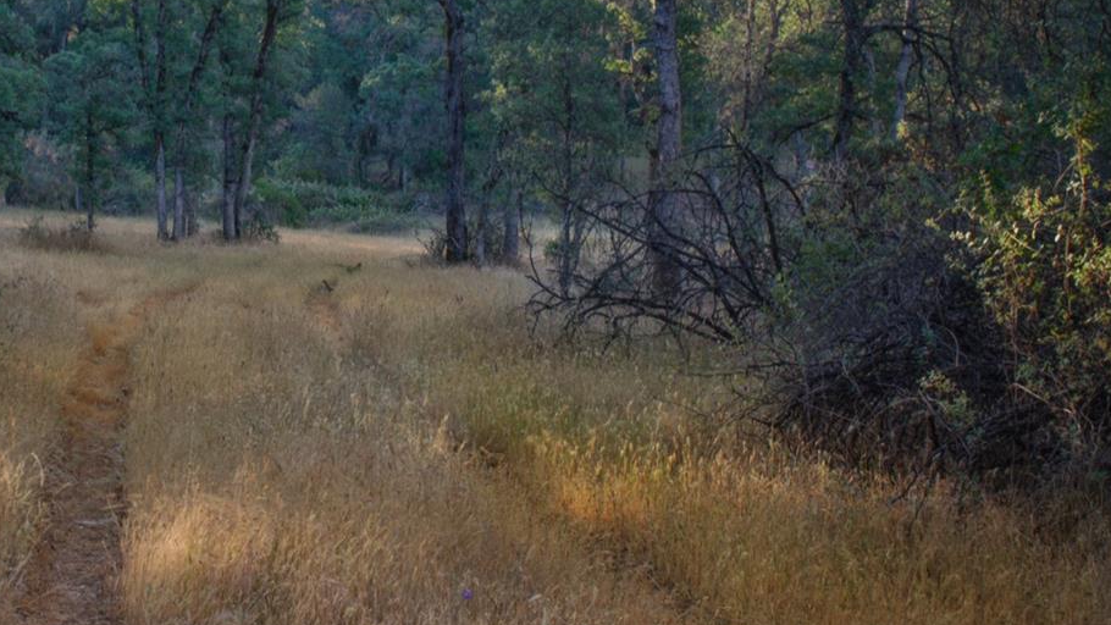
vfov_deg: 19.2
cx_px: 241
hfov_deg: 33.0
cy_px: 92
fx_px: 1827
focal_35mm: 62
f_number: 7.1
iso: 100
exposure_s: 1/25
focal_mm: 24
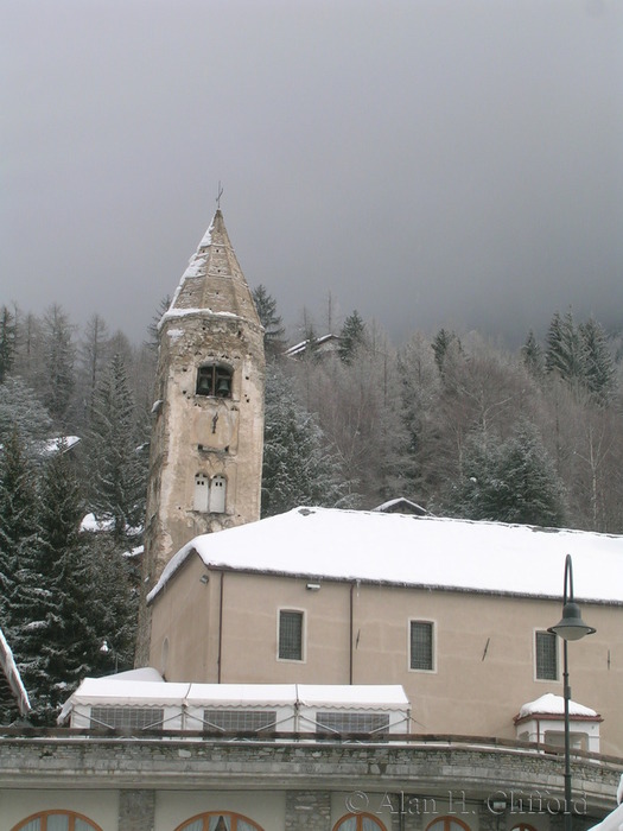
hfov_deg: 14.1
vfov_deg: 18.7
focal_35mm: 105
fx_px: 2520
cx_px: 312
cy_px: 416
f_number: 8.2
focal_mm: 16.2
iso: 50
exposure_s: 1/156
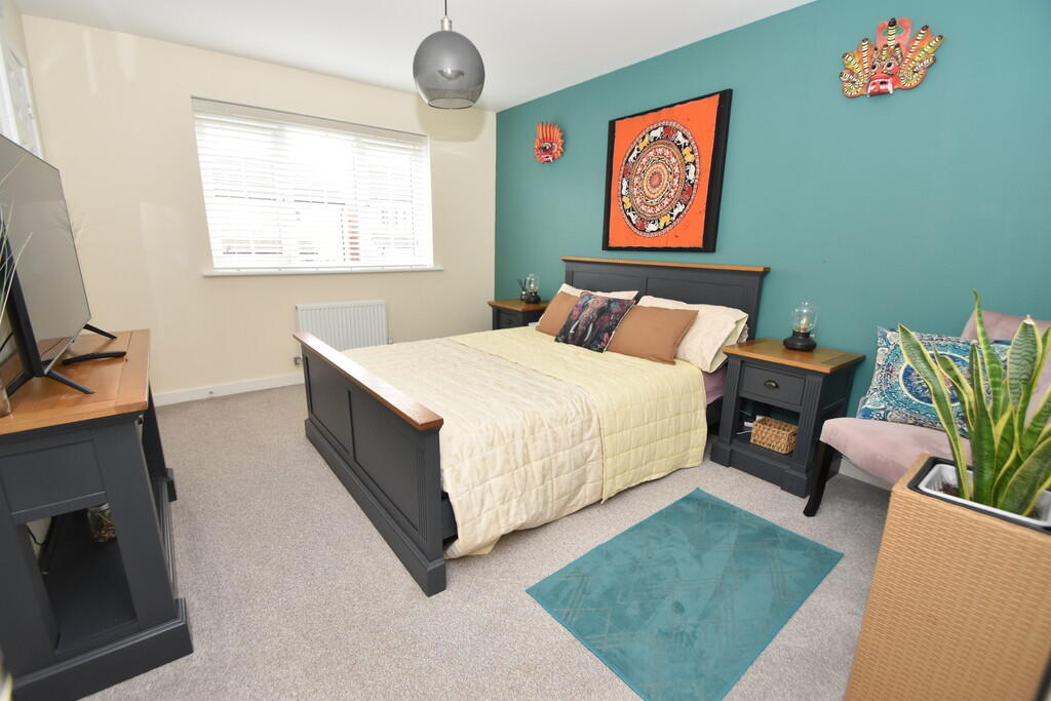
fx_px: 438
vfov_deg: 77.3
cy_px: 350
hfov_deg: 100.4
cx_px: 526
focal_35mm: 15
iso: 800
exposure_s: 1/125
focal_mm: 10
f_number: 5.6
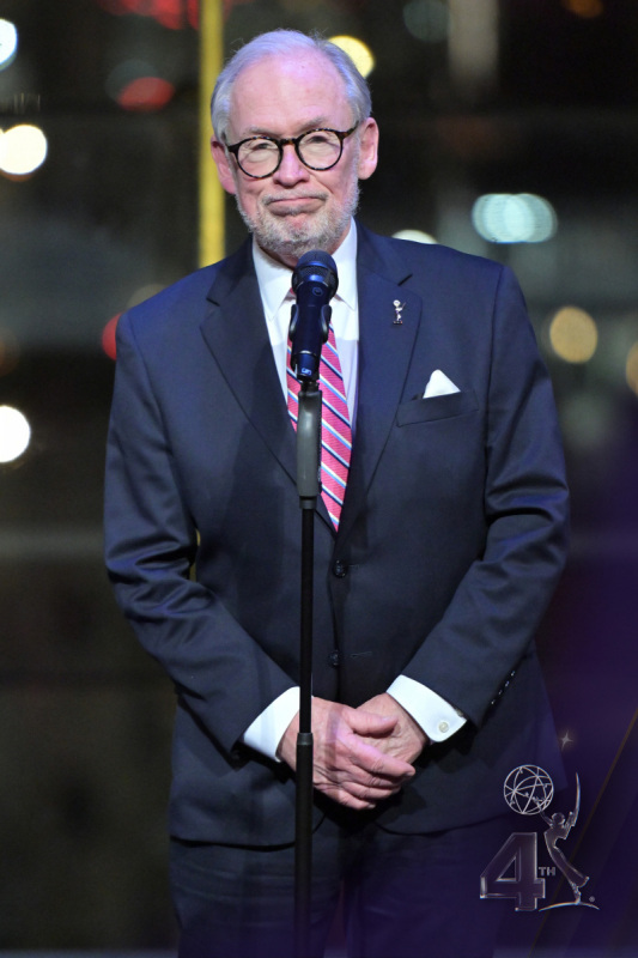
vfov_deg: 6.9
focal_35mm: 300
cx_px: 319
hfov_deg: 4.6
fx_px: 7978
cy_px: 479
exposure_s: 1/400
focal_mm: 200
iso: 4000
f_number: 2.8
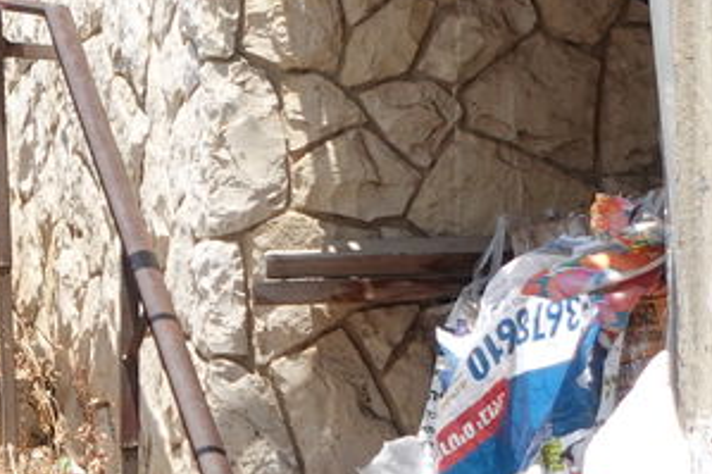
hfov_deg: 6.1
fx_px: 6483
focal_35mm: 328
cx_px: -657
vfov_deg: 4.2
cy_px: -6
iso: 125
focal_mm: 25.7
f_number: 5.6
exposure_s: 1/250
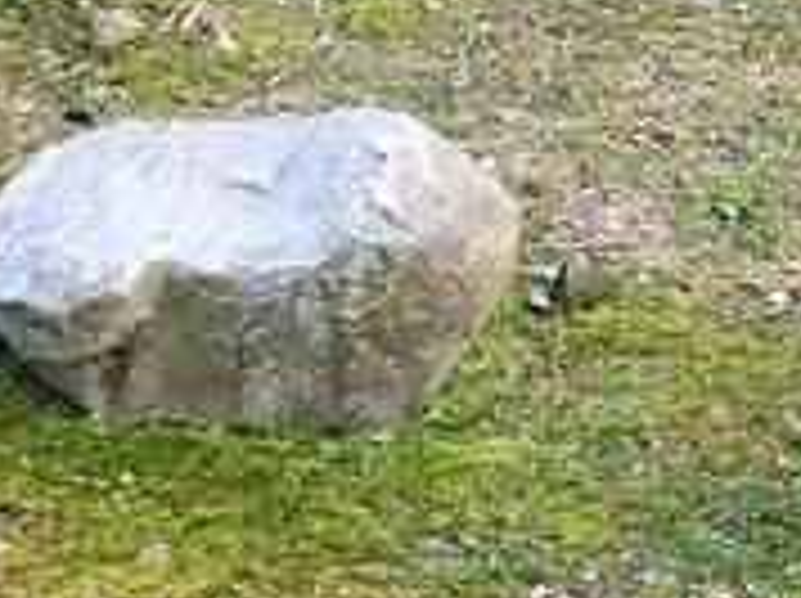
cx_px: 2133
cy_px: -103
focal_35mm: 163
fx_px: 3767
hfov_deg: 10.0
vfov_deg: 9.0
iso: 32
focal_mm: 4.15
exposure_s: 1/373
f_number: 2.2
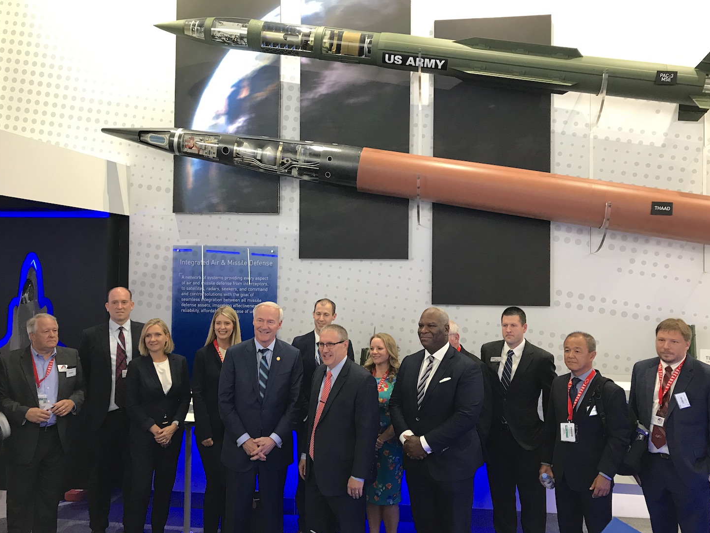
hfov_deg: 61.6
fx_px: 595
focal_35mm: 29
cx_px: 345
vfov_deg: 48.2
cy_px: 268
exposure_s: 1/17
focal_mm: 3.99
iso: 40
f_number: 1.8
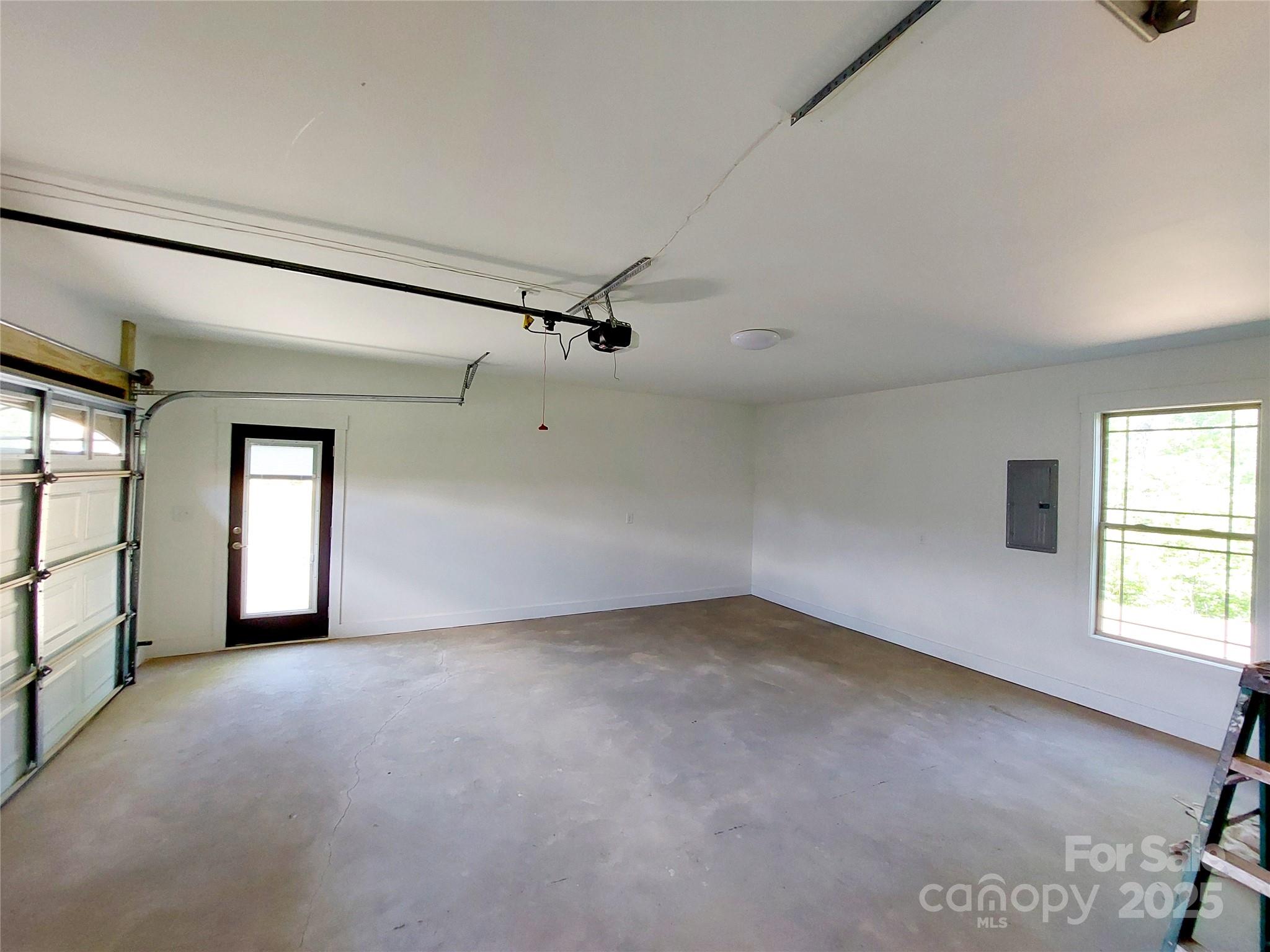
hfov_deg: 106.2
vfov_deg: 89.9
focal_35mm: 13
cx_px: 635
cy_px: 476
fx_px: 477
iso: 160
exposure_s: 1/60.2
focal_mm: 1.74
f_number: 2.2
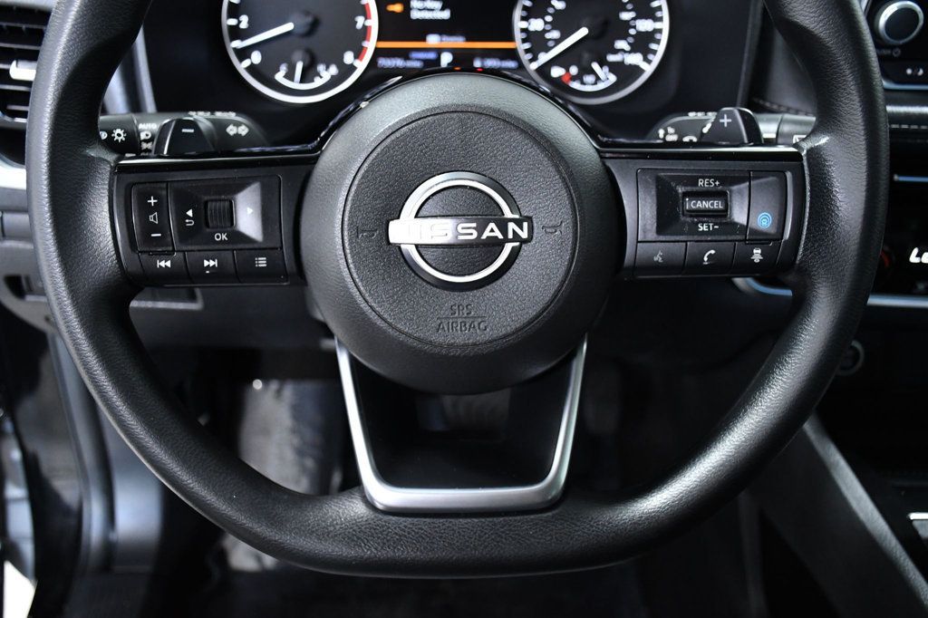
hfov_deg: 49.6
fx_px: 1005
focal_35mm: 39
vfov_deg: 34.2
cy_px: 309
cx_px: 464
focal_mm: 26
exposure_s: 1/80
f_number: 4.5
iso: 2500
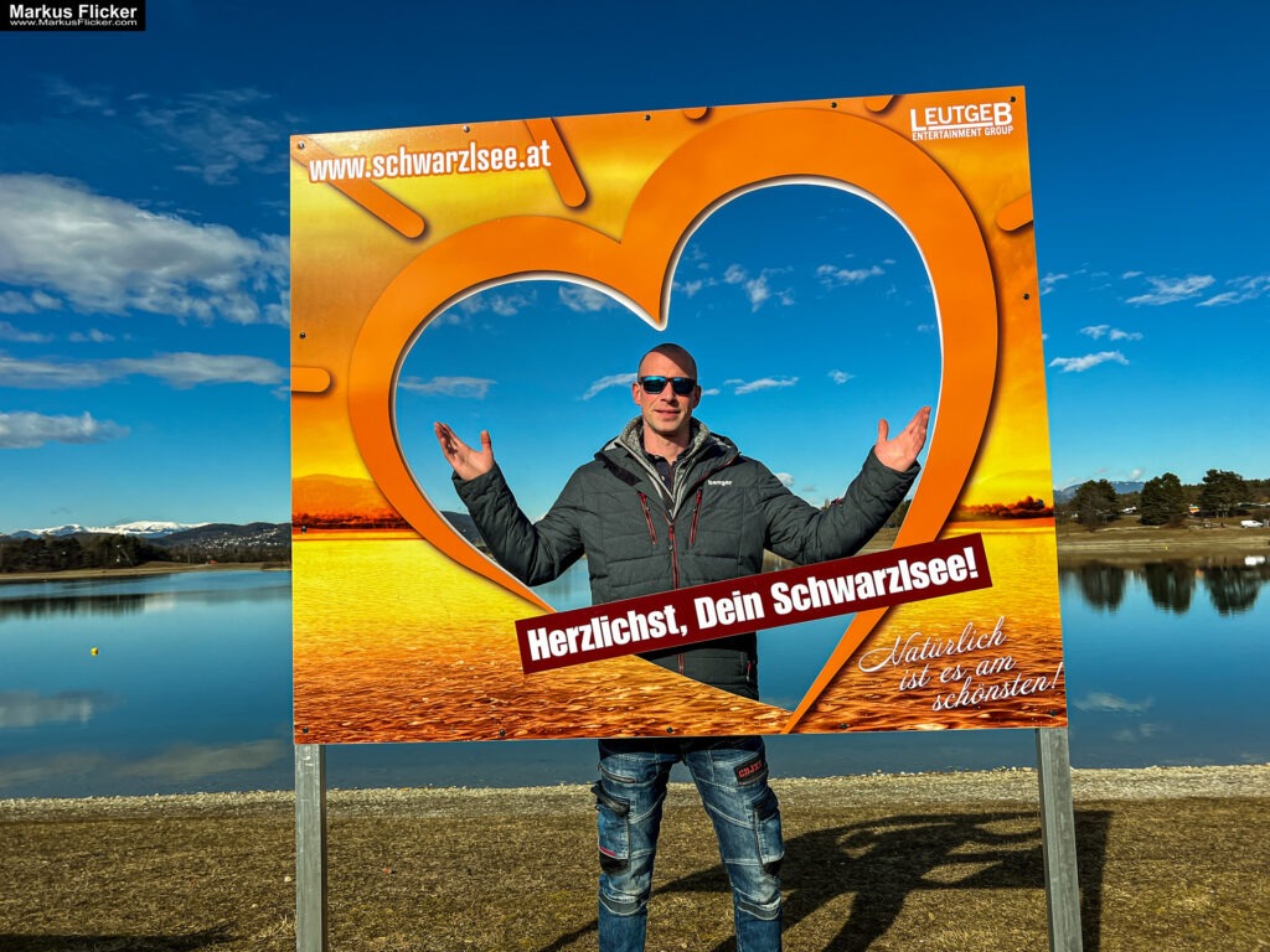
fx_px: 954
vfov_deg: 53.1
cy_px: 476
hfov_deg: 67.3
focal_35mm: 26
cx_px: 635
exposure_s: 1/7000
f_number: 1.5
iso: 50
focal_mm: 5.7
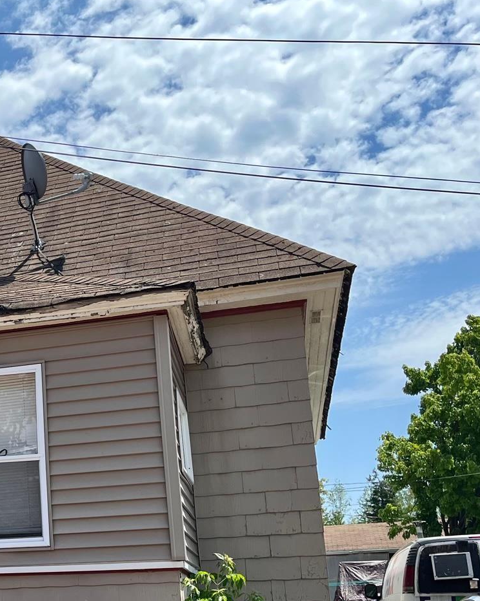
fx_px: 977
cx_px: -75
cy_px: 444
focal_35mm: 55
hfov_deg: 25.2
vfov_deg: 33.5
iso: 50
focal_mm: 5.1
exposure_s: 1/4854
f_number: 1.6
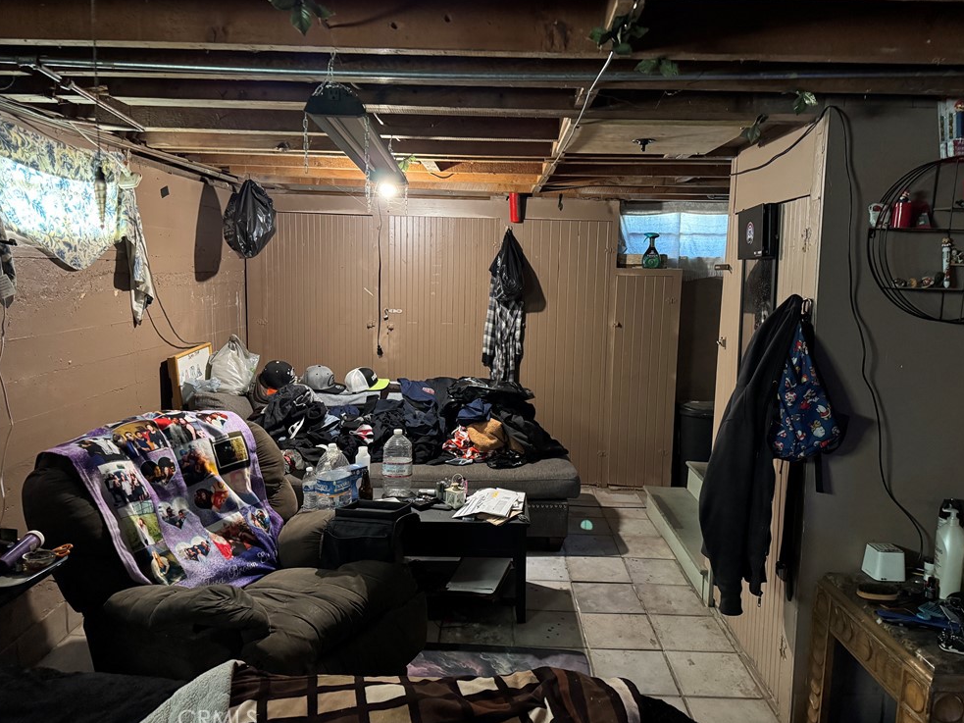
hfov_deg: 69.4
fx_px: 696
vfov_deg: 54.9
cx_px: 487
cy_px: 356
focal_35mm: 25
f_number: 1.78
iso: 1000
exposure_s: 1/40
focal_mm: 6.76
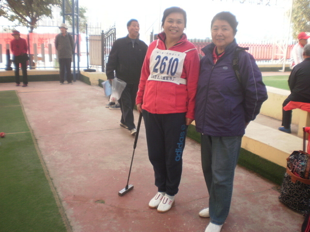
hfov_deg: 51.4
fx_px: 322
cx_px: 155
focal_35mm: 36
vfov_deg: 39.7
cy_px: 116
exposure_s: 1/40
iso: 100
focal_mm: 6.3
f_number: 3.1
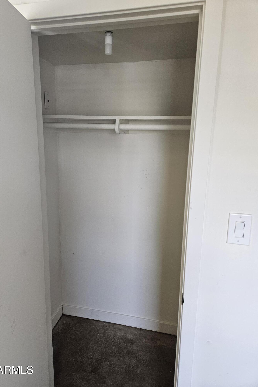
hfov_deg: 53.0
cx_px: 114
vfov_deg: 73.7
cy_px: 194
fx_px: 258
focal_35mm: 24
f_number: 1.8
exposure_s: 1/120
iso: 250
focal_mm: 5.4
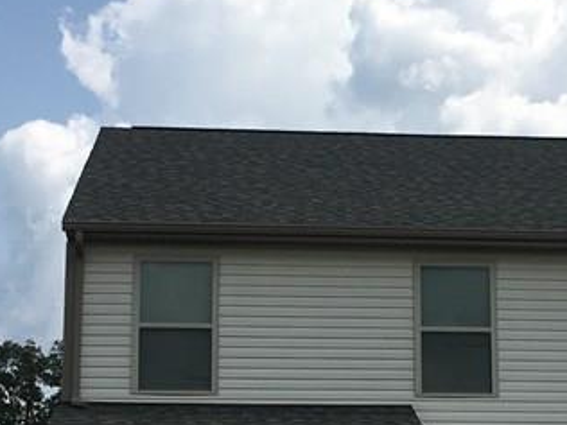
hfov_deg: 20.8
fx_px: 1540
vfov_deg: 15.6
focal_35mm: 94
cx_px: 380
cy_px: 350
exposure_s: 1/2481
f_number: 2.2
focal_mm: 4.15
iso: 25
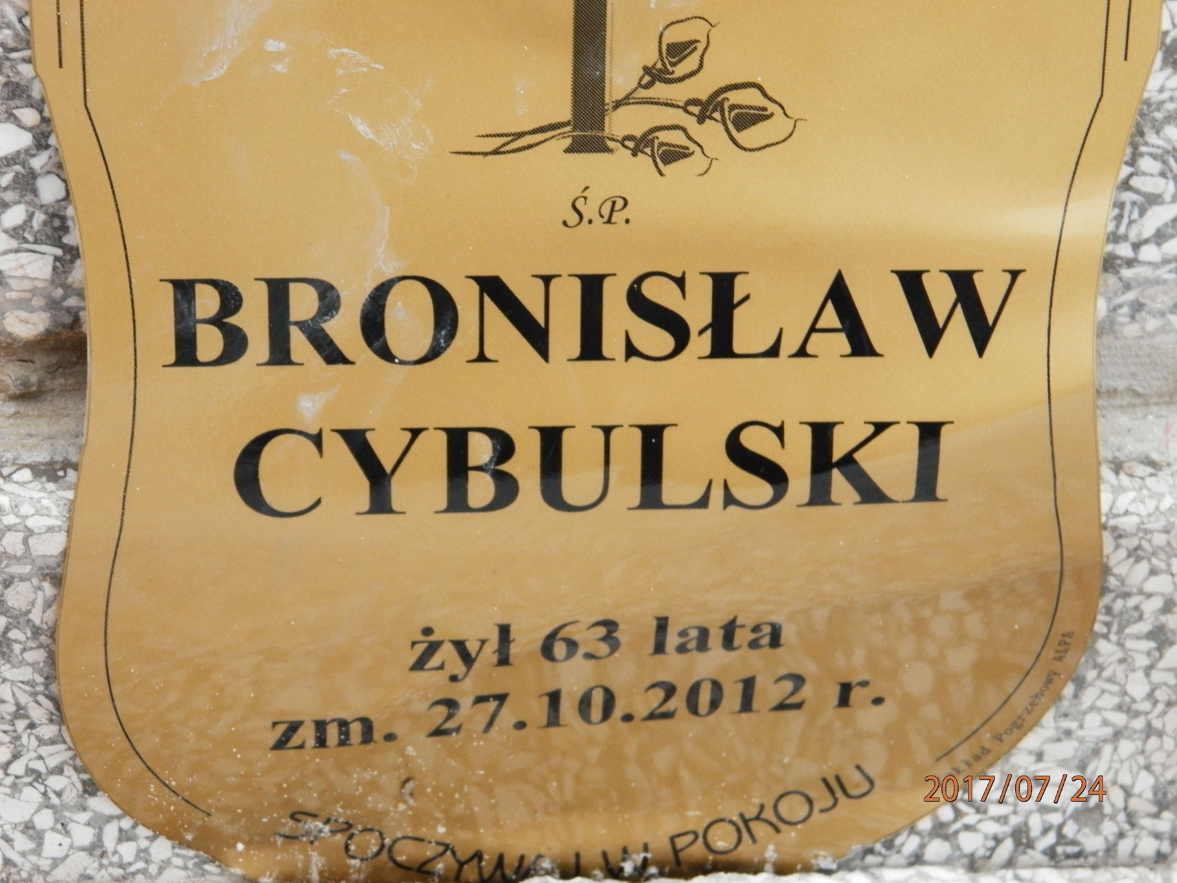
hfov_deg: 18.5
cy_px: 442
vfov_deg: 14.0
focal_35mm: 106
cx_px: 588
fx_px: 3604
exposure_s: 1/80
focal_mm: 19
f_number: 4.5
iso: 200
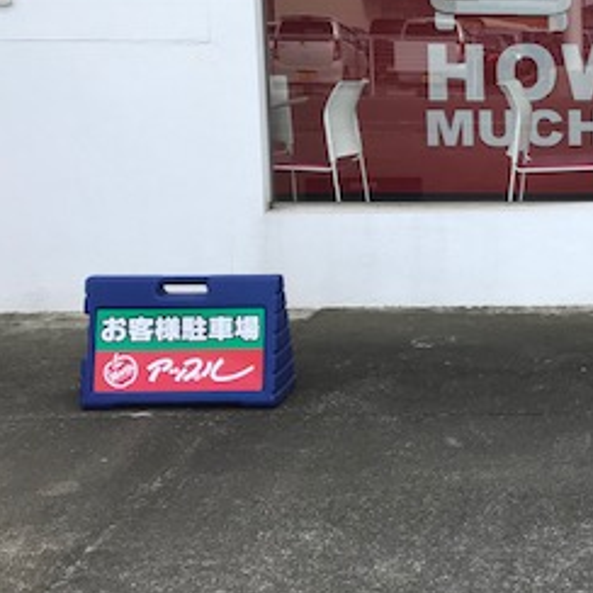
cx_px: 693
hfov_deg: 24.3
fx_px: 1260
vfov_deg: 26.3
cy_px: 197
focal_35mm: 65
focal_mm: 3.99
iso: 20
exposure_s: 1/847
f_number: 1.8
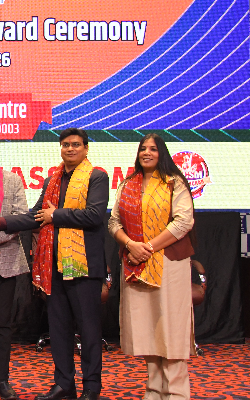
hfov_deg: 16.7
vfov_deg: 27.8
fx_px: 807
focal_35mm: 74
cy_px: 170
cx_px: -68
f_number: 4.5
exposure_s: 1/100
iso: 1250
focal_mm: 24
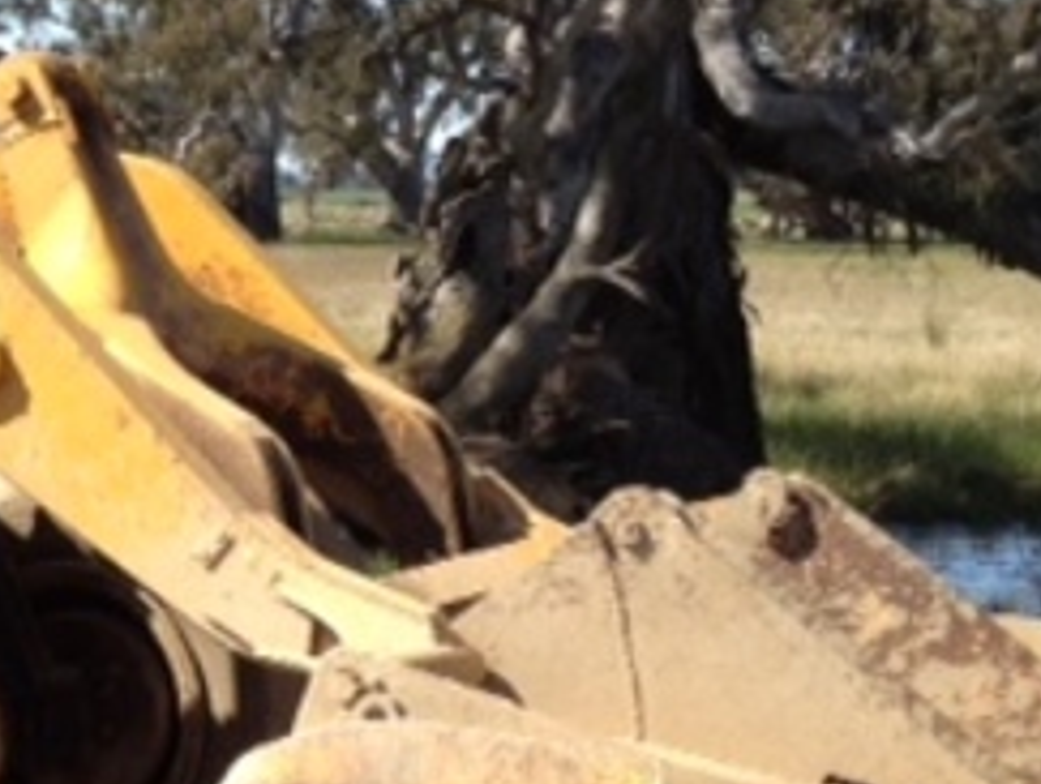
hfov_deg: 16.2
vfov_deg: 12.9
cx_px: -287
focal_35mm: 115
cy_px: 480
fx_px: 3464
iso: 64
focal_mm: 4.28
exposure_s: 1/849
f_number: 2.4
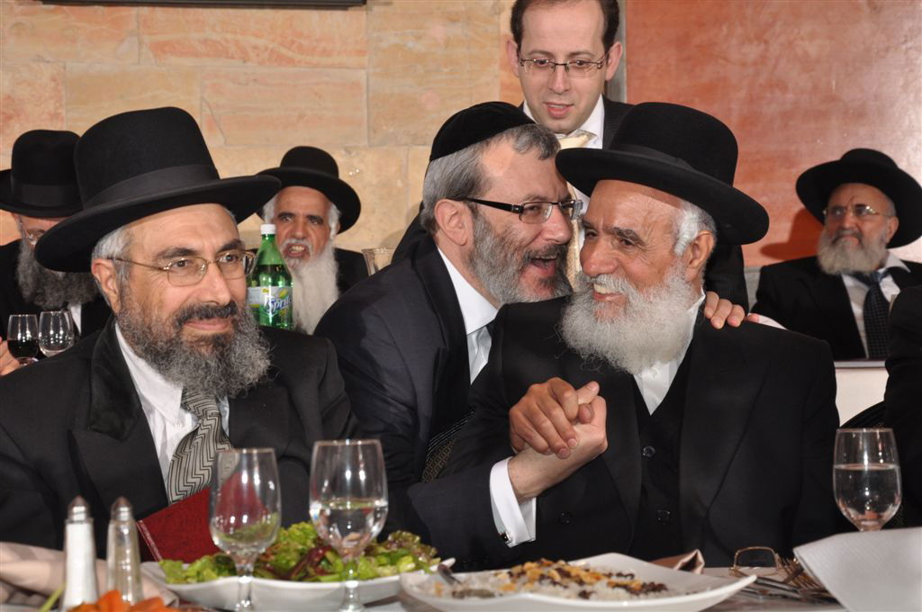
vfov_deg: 17.4
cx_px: 461
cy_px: 306
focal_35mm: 78
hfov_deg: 26.0
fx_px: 1995
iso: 500
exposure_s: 1/60
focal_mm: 52
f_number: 7.1
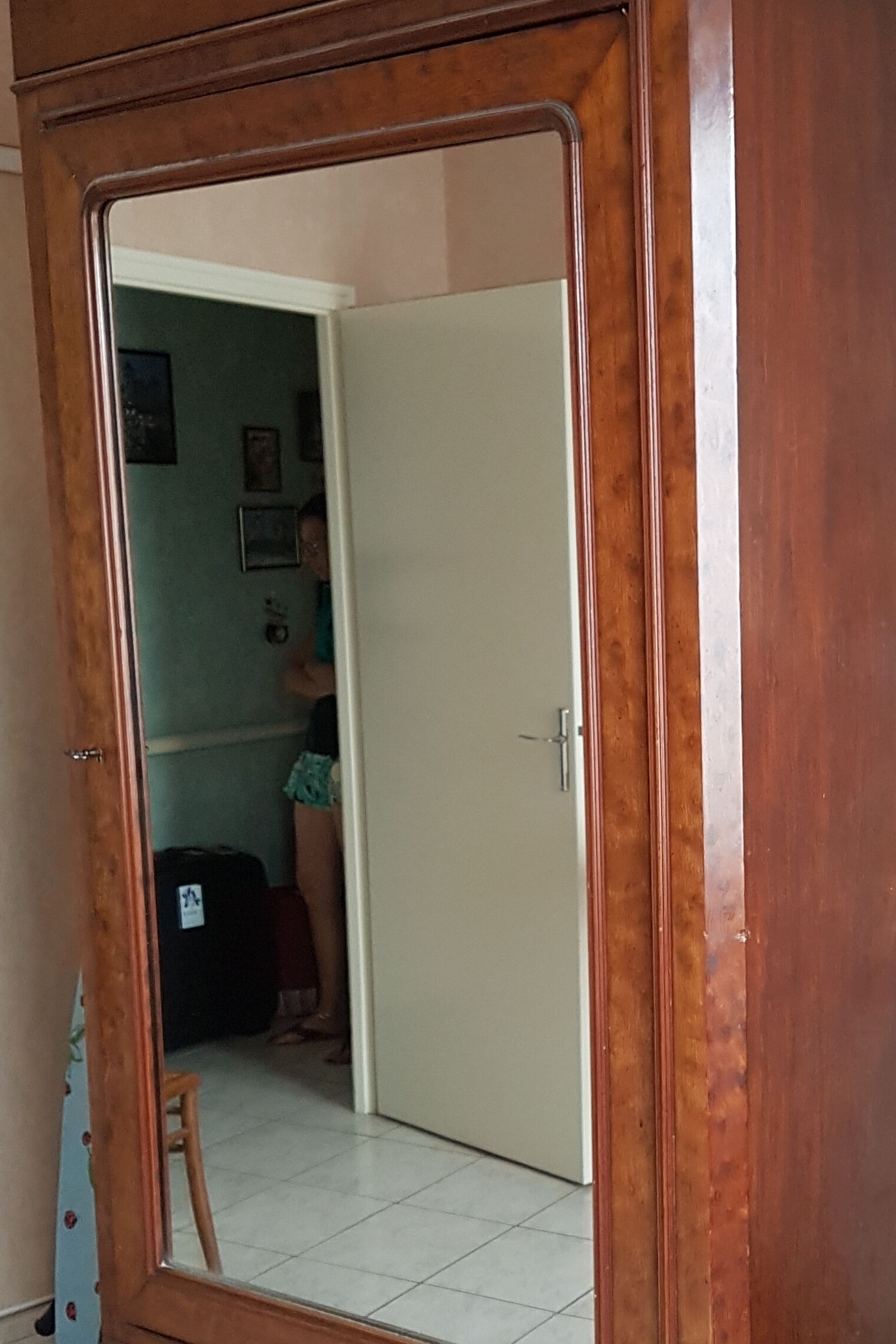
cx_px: 789
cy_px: 831
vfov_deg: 40.9
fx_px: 1792
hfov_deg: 27.2
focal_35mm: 48
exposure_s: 1/50
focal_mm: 4.2
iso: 160
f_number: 1.7
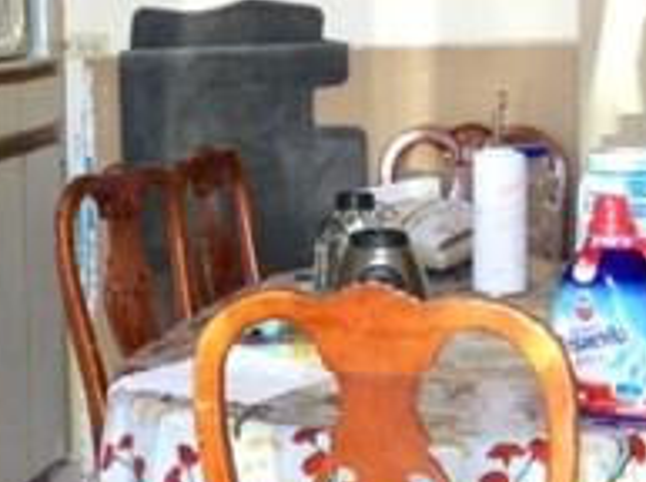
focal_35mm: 103
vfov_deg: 14.2
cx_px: 27
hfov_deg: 18.7
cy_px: 50
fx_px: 1919
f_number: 2.4
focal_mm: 3.3
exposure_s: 1/30
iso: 40
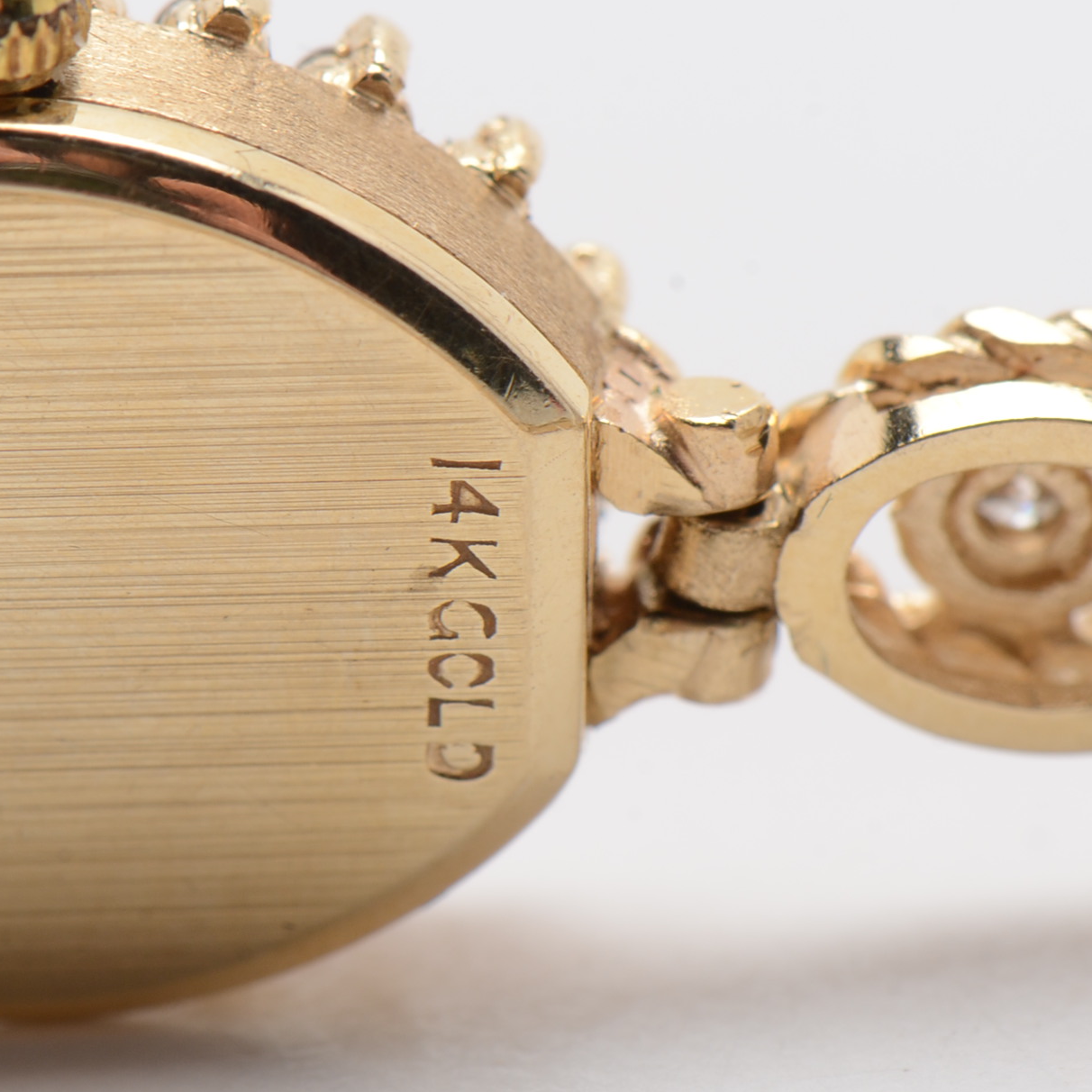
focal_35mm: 220
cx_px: 479
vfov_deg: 8.0
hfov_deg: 8.0
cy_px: 510
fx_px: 7847
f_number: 16
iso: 200
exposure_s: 1/125
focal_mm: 85
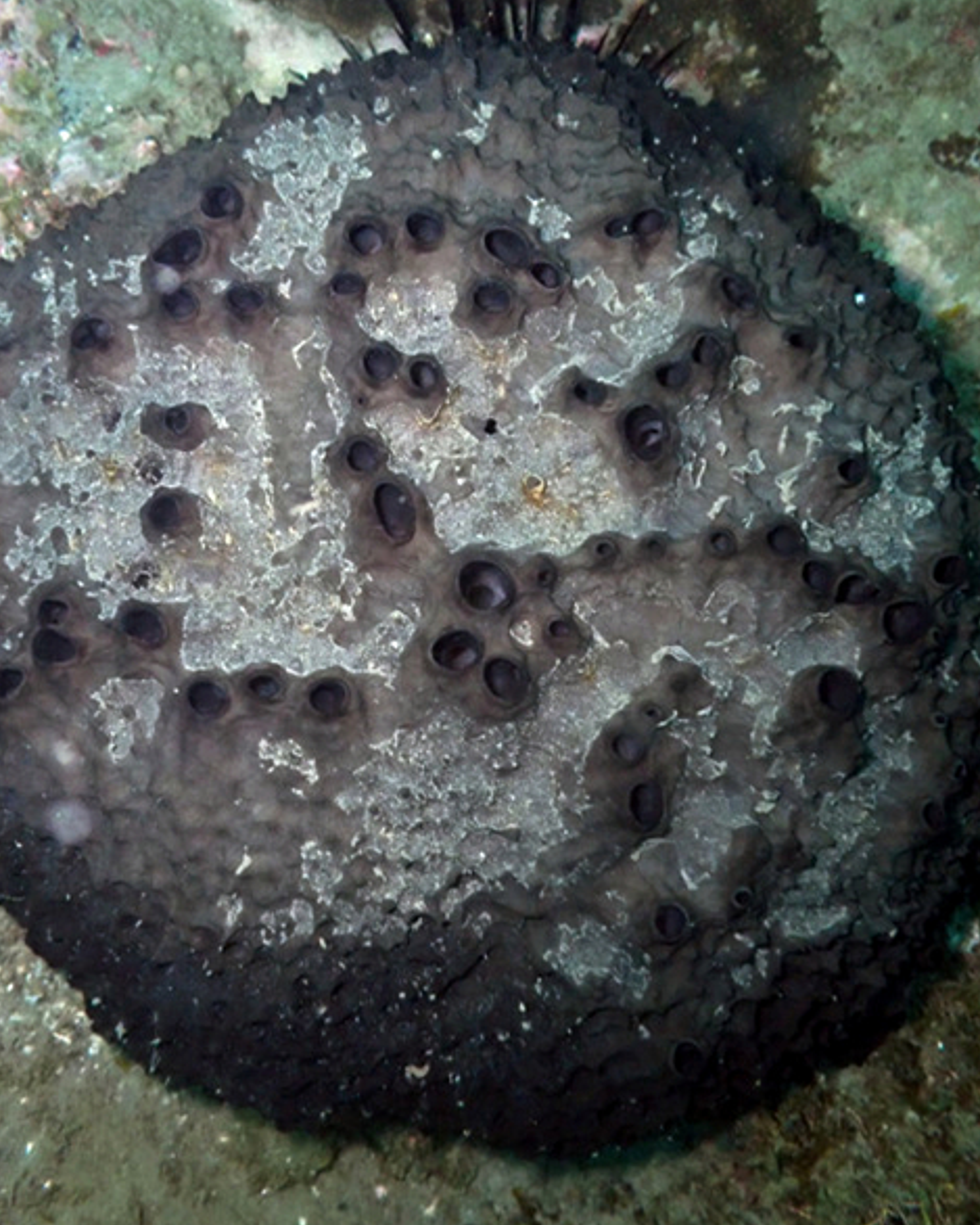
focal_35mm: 40
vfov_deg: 45.8
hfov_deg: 37.3
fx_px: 1450
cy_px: 621
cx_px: 493
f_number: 6.3
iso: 800
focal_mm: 5.4
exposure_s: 1/30
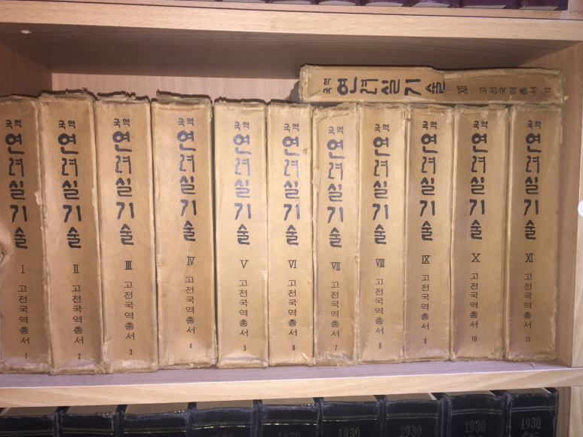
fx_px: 505
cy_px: 217
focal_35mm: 30
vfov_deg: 46.8
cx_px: 295
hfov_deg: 60.0
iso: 40
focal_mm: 4.15
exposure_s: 1/17
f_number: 2.2
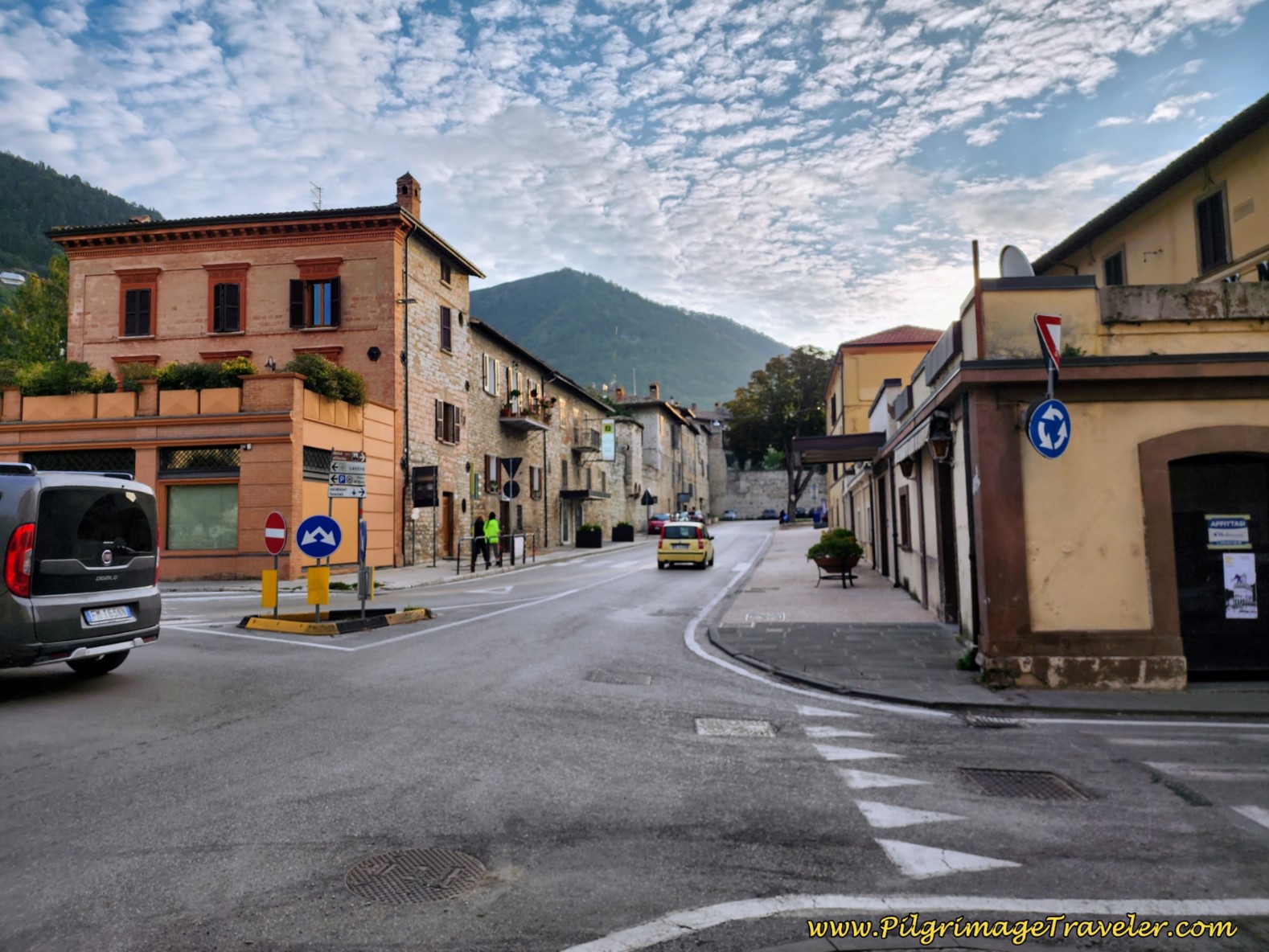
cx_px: 634
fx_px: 843
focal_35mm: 23
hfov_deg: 73.9
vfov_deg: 58.9
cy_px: 476
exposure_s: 1/609
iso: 12
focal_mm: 6.4
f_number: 1.8
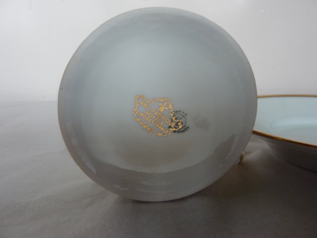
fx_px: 229
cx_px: 158
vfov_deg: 54.9
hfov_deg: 69.4
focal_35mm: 25
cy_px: 119
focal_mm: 4.1
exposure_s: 1/30
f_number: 3.3
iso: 250
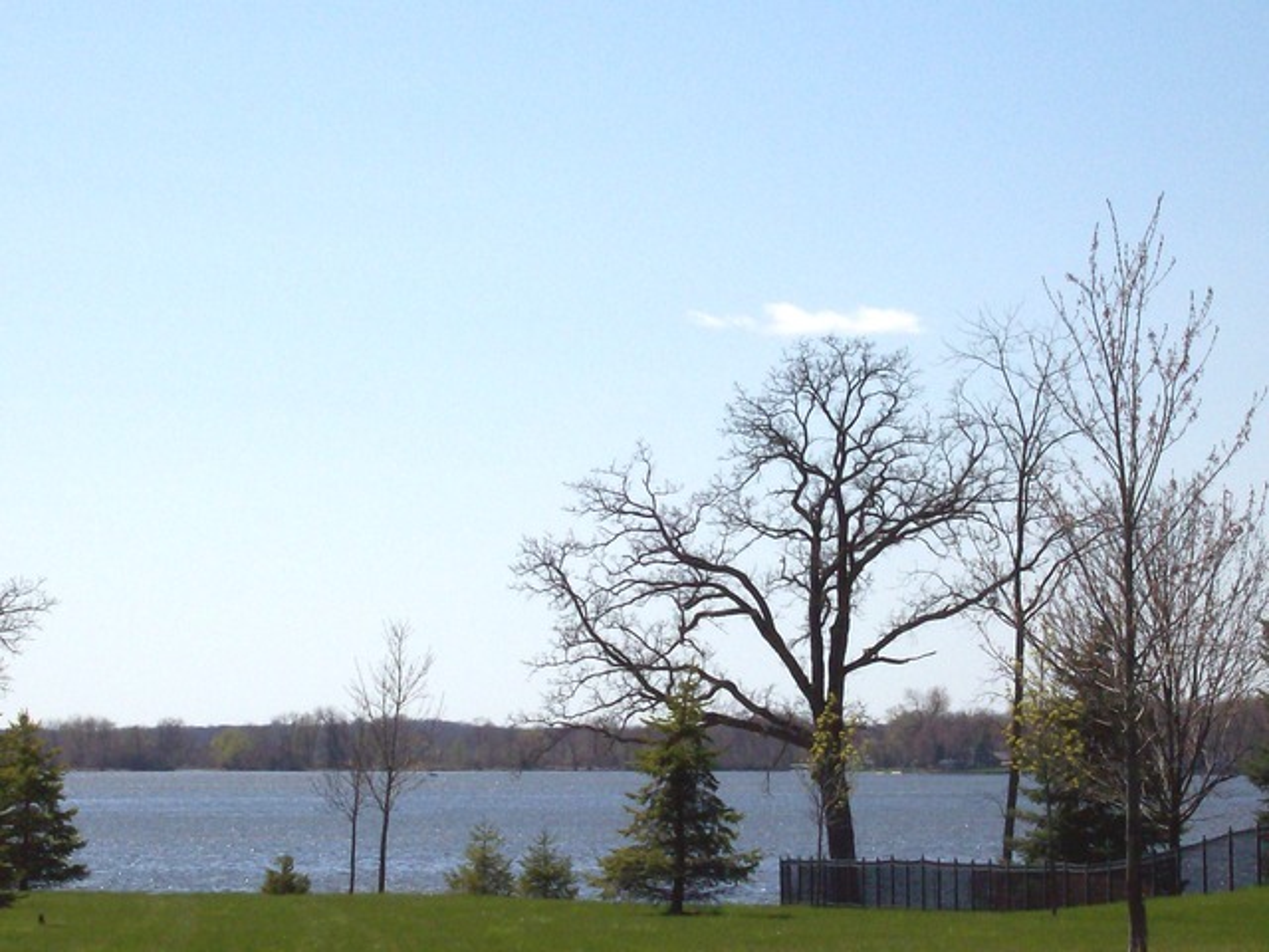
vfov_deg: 13.7
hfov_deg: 18.2
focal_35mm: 108
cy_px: 476
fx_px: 3959
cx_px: 634
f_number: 8.5
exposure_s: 1/527
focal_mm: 18
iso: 80
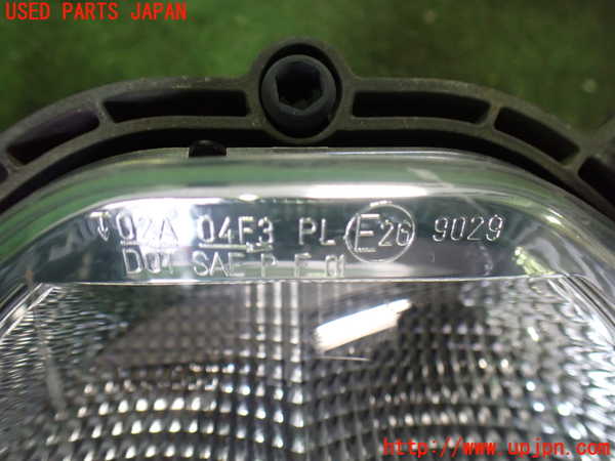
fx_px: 533
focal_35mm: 30
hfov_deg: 60.0
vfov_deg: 46.8
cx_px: 308
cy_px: 230
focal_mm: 5.4
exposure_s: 1/60
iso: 800
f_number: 2.3
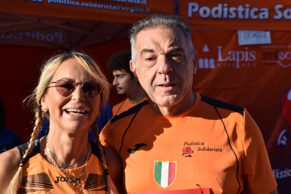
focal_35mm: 72
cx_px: 146
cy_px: 97
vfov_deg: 18.9
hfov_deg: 28.1
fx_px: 582
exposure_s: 1/800
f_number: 8
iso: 320
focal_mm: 48
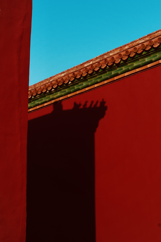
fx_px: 268
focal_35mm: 40
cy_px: 121
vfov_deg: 48.5
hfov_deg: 33.4
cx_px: 80
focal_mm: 26
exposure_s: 1/50
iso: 100
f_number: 16
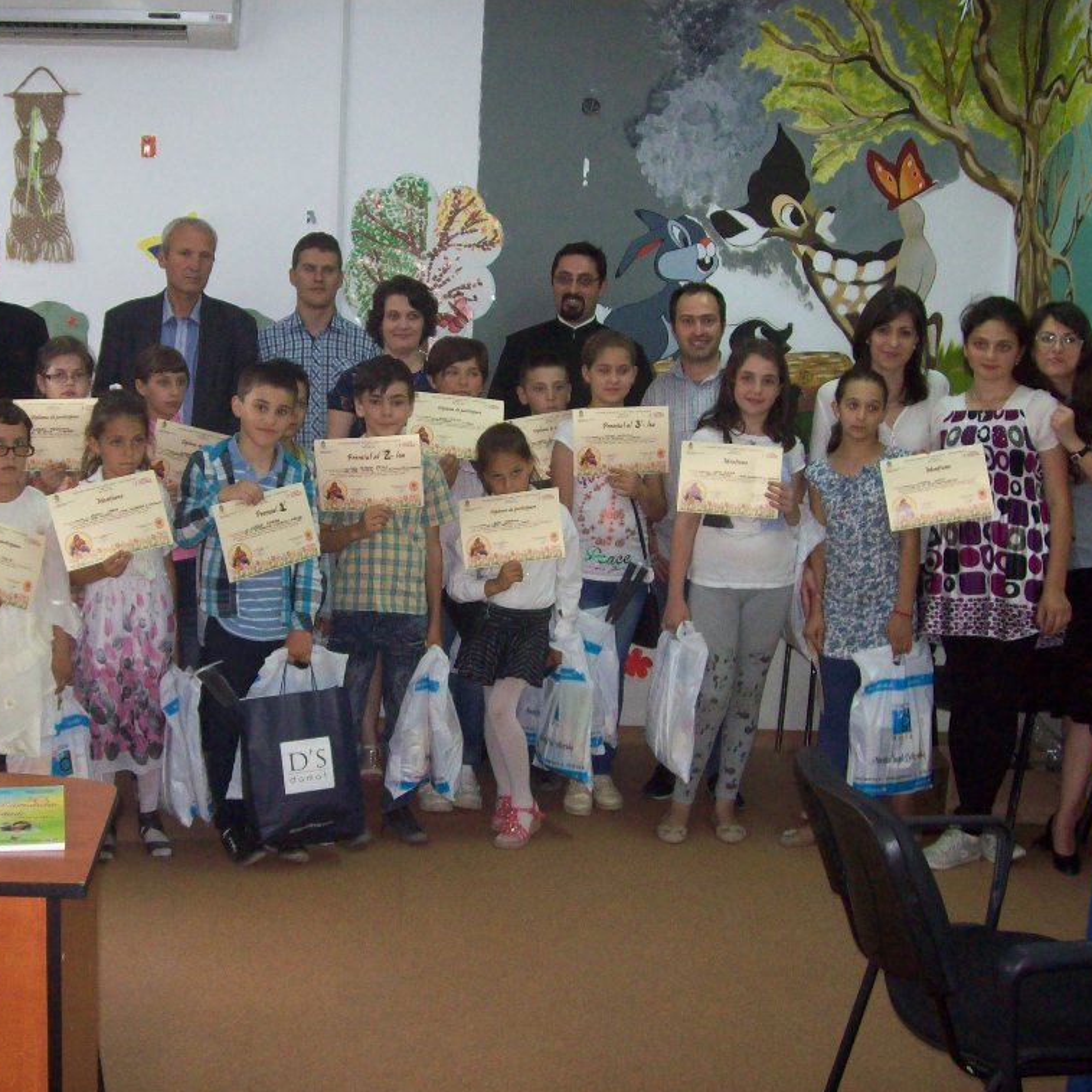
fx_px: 1535
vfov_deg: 39.2
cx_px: 394
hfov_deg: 38.9
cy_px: 550
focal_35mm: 43
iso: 200
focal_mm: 6
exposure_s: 1/64
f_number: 2.7
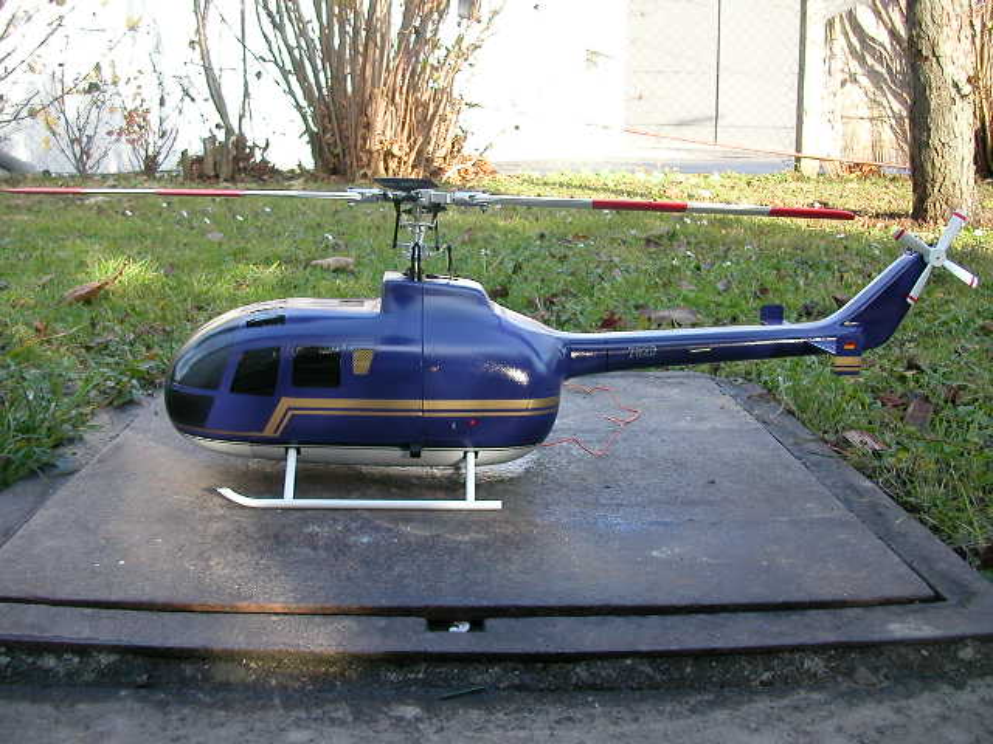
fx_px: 1061
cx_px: 496
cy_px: 372
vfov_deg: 38.7
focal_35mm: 37
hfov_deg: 50.1
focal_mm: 5.6
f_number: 2.7
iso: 100
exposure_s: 1/126
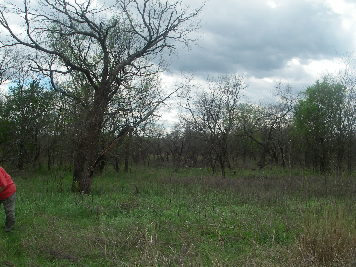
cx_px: 178
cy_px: 134
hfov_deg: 49.0
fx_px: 391
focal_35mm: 38
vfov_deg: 37.7
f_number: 6.6
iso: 64
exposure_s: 1/125
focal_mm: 6.3
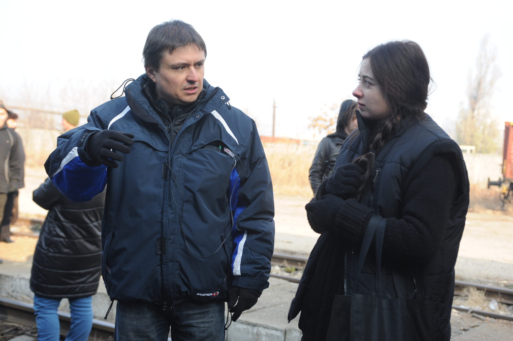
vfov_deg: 27.0
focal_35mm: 50
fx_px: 712
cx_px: 256
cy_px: 170
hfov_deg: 39.6
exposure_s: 1/500
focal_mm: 50
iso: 640
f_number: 5
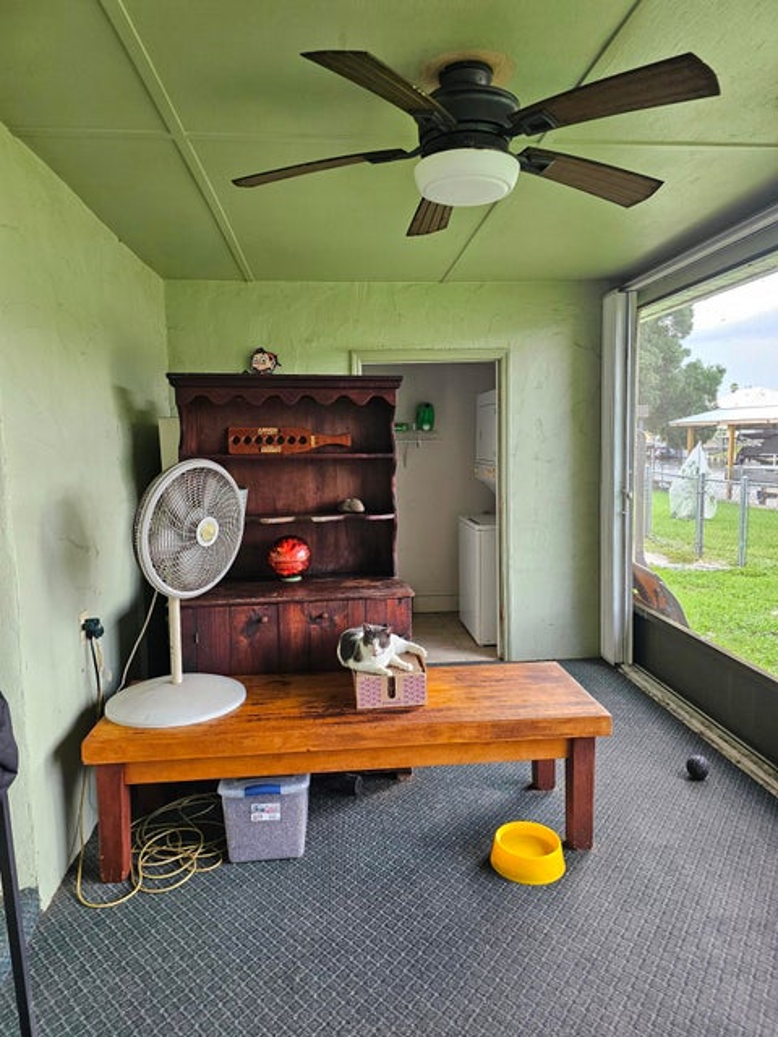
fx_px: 689
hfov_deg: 58.9
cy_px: 518
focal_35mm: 23
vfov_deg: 73.9
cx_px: 389
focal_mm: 6.3
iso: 200
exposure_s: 1/207
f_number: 1.7
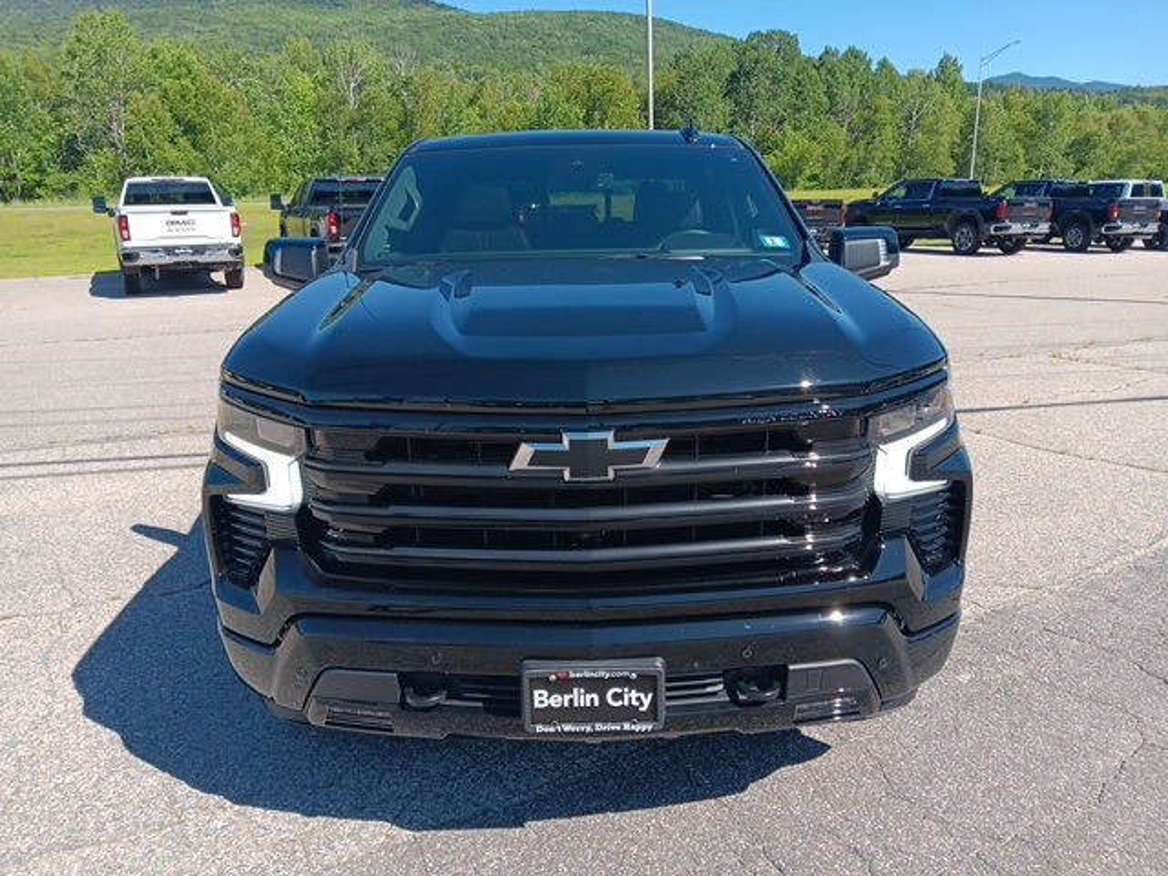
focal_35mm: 26
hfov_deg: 67.3
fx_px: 877
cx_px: 584
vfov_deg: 53.1
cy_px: 438
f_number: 1.8
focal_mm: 3.98
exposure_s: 1/342
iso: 100
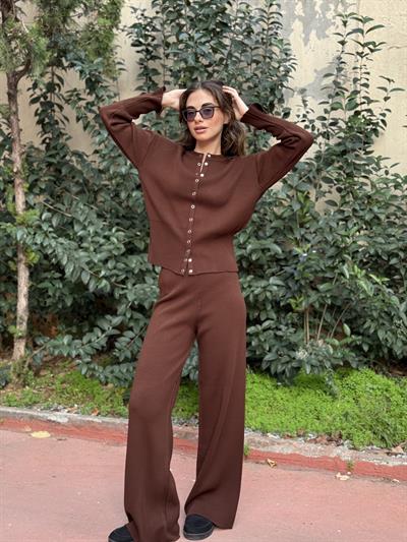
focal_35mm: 48
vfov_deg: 39.6
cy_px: 271
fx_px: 752
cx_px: 204
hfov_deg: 30.3
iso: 64
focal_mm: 6.76
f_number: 1.78
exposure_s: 1/274
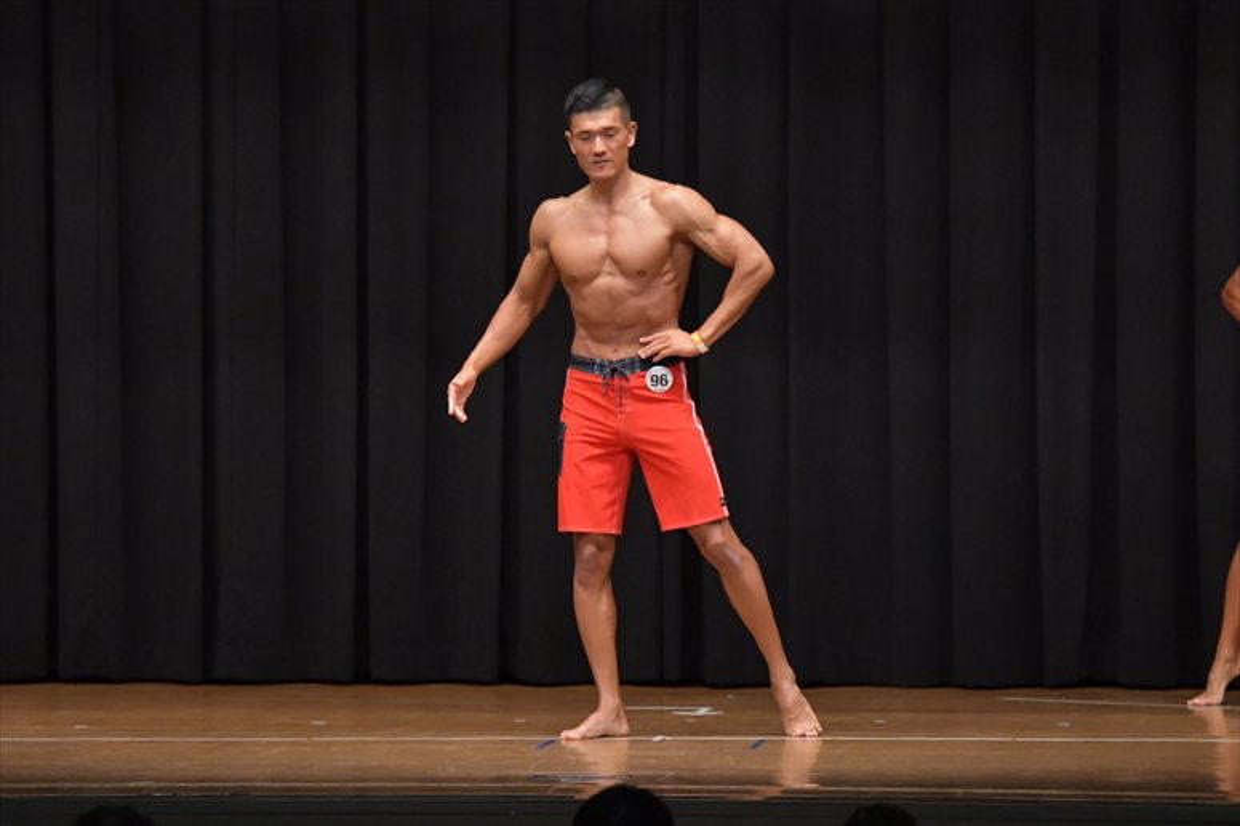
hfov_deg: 10.2
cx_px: 620
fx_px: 6954
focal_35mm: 202
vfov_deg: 6.8
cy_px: 413
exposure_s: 1/400
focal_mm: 135
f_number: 5.6
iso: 6400
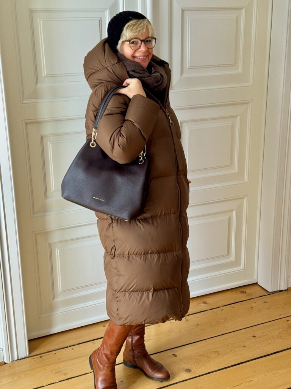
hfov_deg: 30.3
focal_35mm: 48
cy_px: 194
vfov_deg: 39.7
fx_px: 538
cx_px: 146
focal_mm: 6.76
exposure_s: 1/42
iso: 250
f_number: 1.78
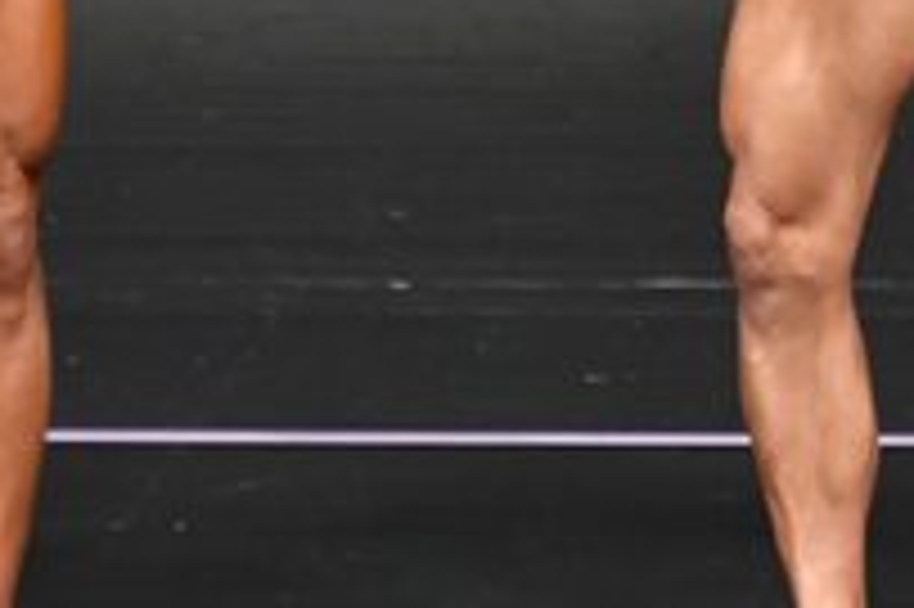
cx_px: 1407
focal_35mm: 1434
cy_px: -176
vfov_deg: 1.0
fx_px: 36377
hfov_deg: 1.4
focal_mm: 250
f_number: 5.6
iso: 4000
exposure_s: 1/400
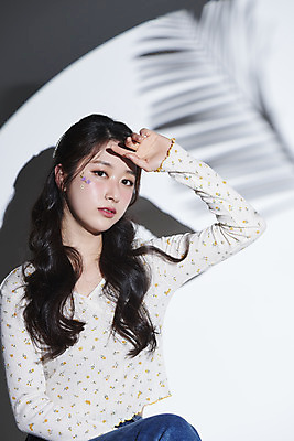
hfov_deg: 13.1
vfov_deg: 19.4
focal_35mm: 105
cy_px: 220
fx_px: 1285
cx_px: 147
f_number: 8
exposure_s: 1/100
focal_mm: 105
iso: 500
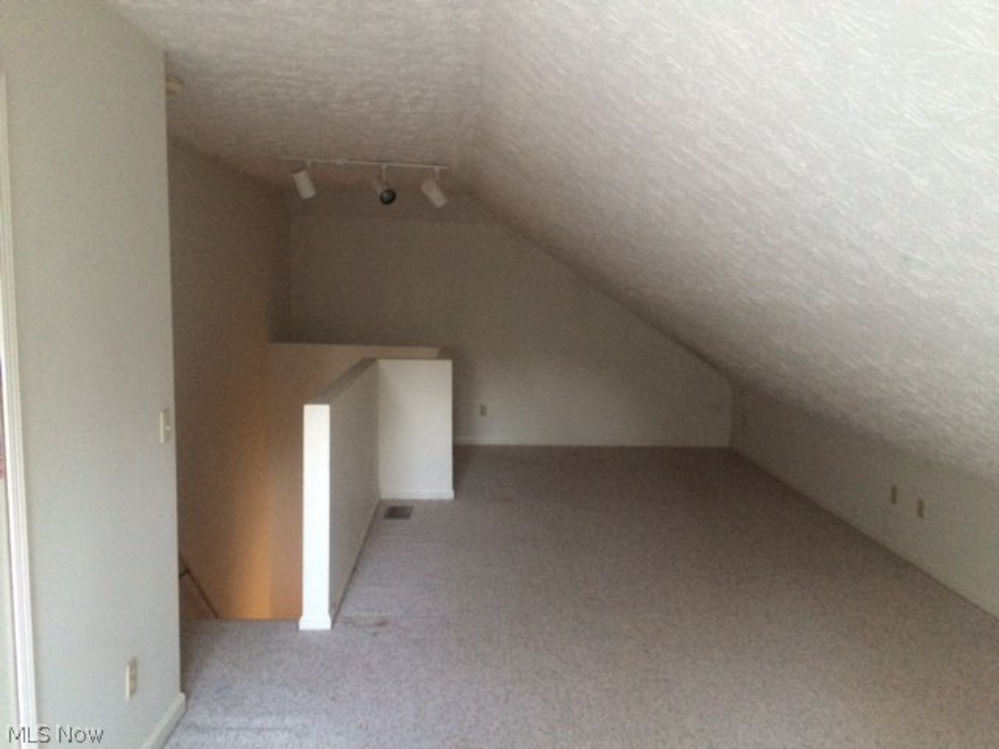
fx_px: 837
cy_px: 374
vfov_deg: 48.2
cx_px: 500
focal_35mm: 29
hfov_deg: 61.7
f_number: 2.2
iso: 400
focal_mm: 4.15
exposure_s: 1/15
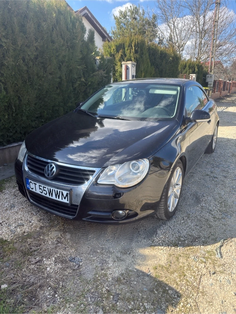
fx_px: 218
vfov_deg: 71.6
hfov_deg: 56.8
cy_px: 157
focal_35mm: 24
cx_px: 118
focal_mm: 6.76
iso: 80
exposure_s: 1/1295
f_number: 1.78
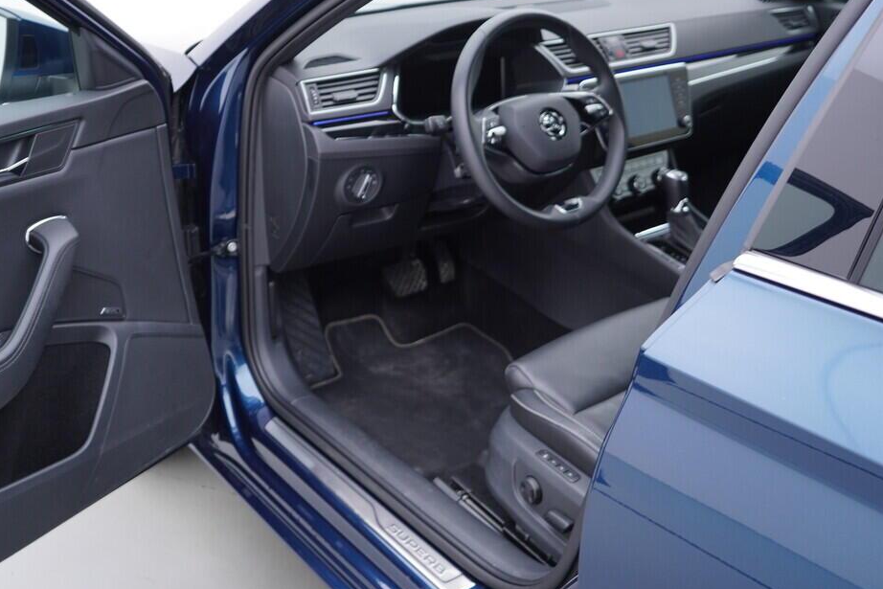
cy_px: 269
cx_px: 456
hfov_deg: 48.4
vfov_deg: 33.4
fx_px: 981
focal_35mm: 40
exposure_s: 1/40
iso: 125
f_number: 2.8
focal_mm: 24
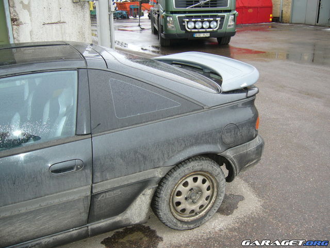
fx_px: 334
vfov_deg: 40.7
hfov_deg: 52.6
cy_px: 124
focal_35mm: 35
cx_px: 165
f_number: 2.8
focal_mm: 5.8
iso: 100
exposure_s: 1/200
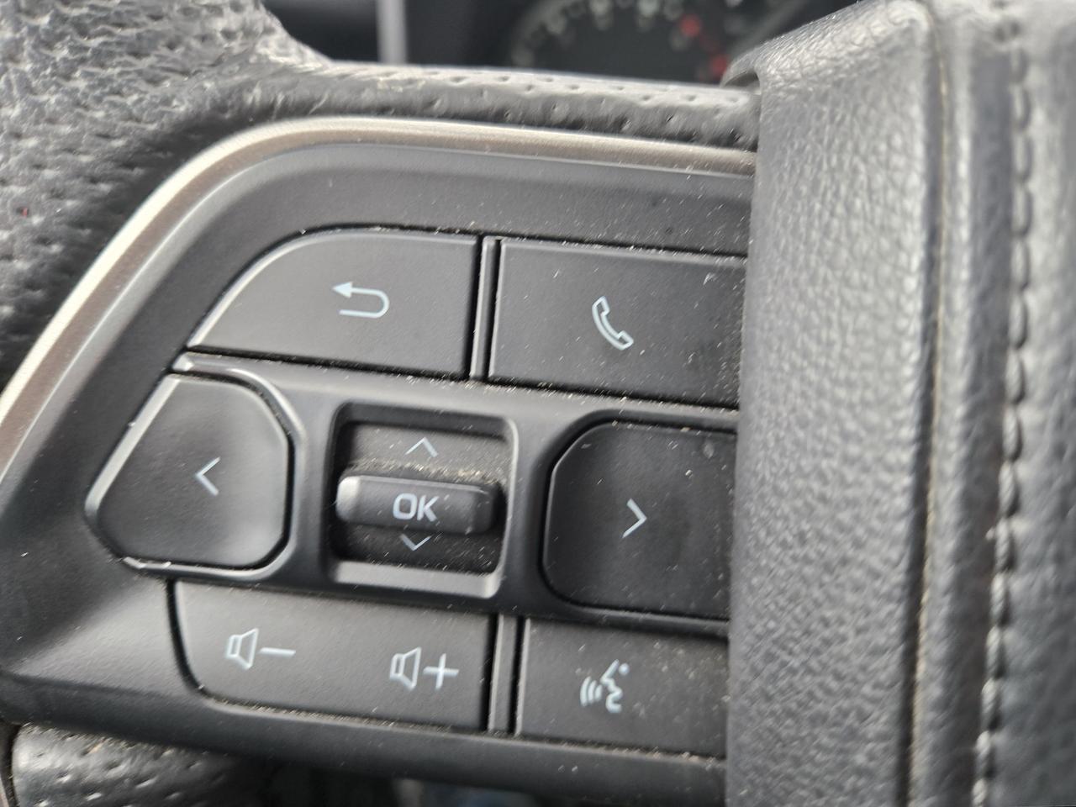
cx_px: 538
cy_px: 404
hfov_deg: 73.9
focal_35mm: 23
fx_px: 715
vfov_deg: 58.9
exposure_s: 1/120
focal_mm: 5.4
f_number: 1.8
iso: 100
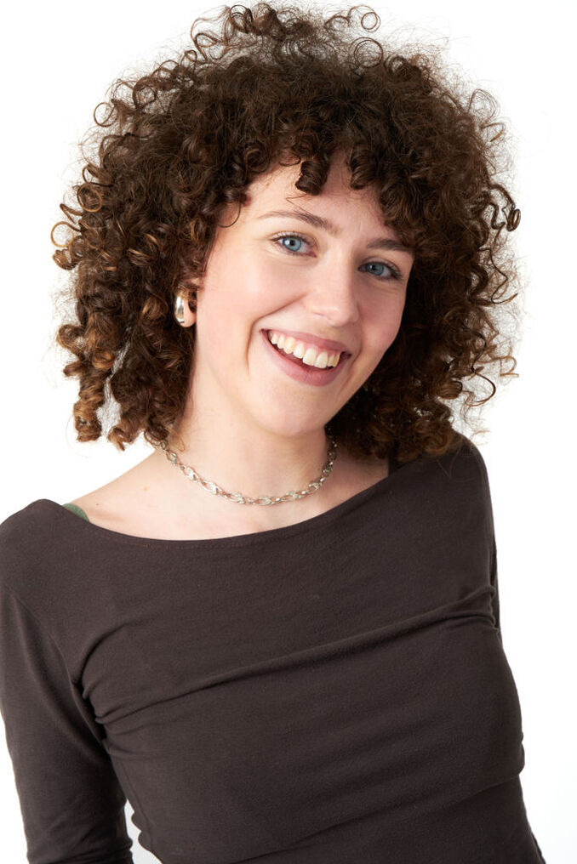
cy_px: 432
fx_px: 2018
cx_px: 288
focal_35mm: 84
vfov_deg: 24.2
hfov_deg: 16.3
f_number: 8
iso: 160
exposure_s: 1/125
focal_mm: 56
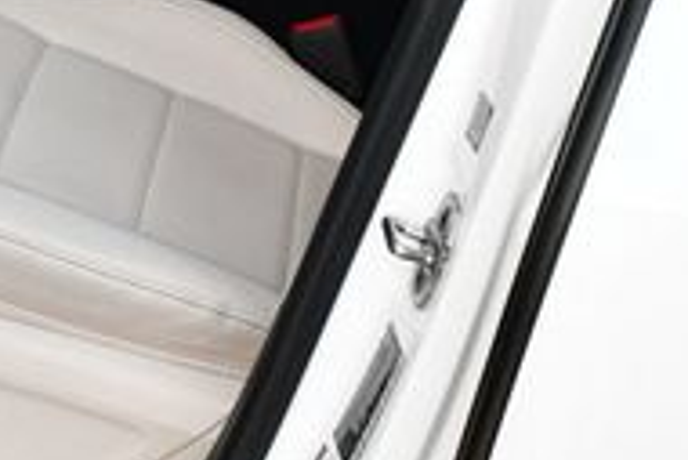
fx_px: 2314
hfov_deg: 16.3
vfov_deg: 11.2
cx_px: -130
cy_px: -80
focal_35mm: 121
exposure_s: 1/250
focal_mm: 18
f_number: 5.6
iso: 360
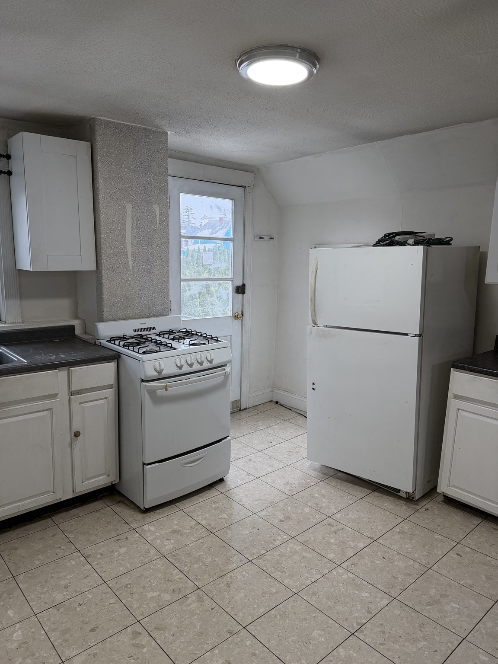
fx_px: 460
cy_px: 332
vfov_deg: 71.6
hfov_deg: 56.8
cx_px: 249
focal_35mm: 24
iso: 200
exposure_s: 1/179
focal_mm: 6.76
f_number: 1.78
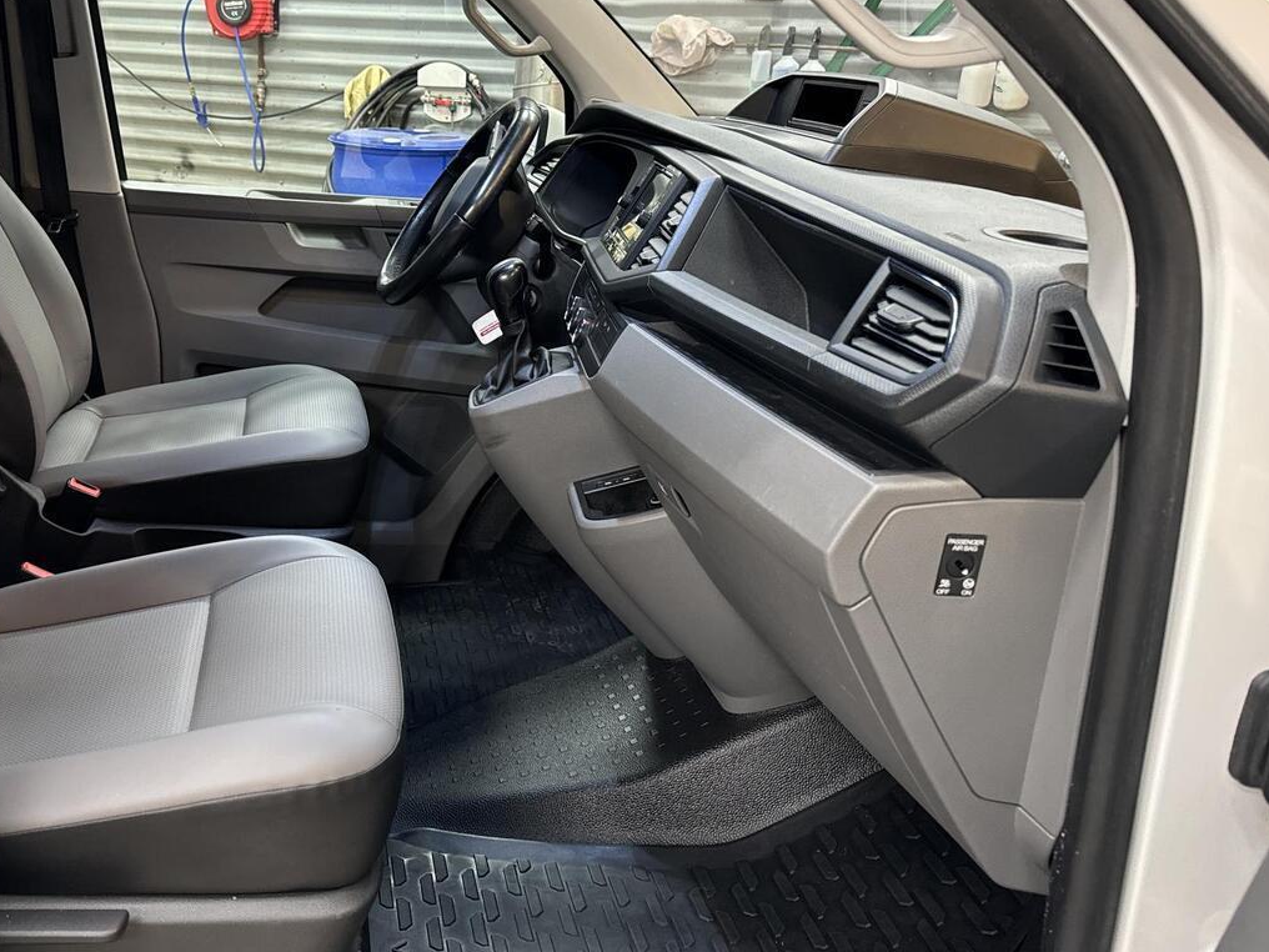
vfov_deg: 41.7
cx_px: 386
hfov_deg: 52.5
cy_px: 407
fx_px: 1246
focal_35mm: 34
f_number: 1.78
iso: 320
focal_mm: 6.76
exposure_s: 1/50
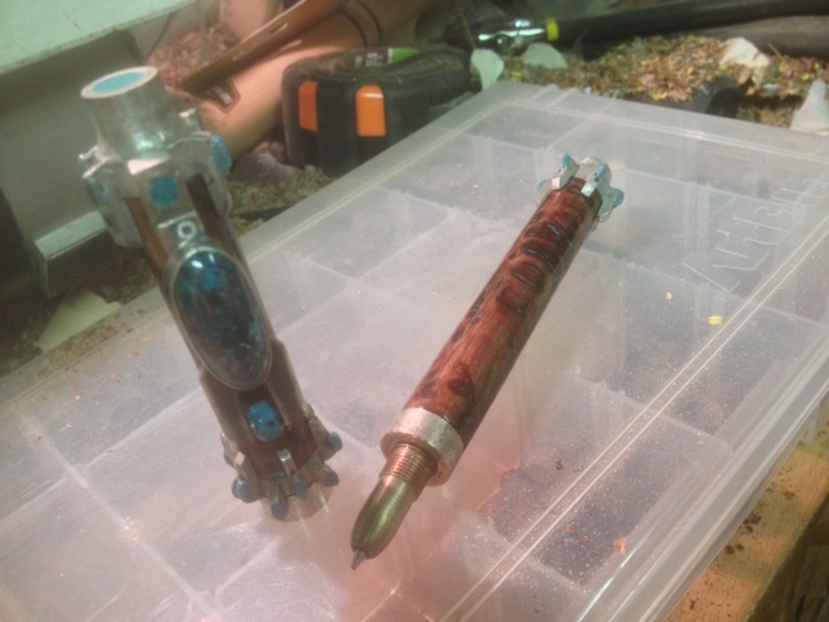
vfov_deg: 40.7
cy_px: 311
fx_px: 838
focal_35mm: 35
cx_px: 414
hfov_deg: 52.6
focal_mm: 4.28
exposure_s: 1/20
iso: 160
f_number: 2.4
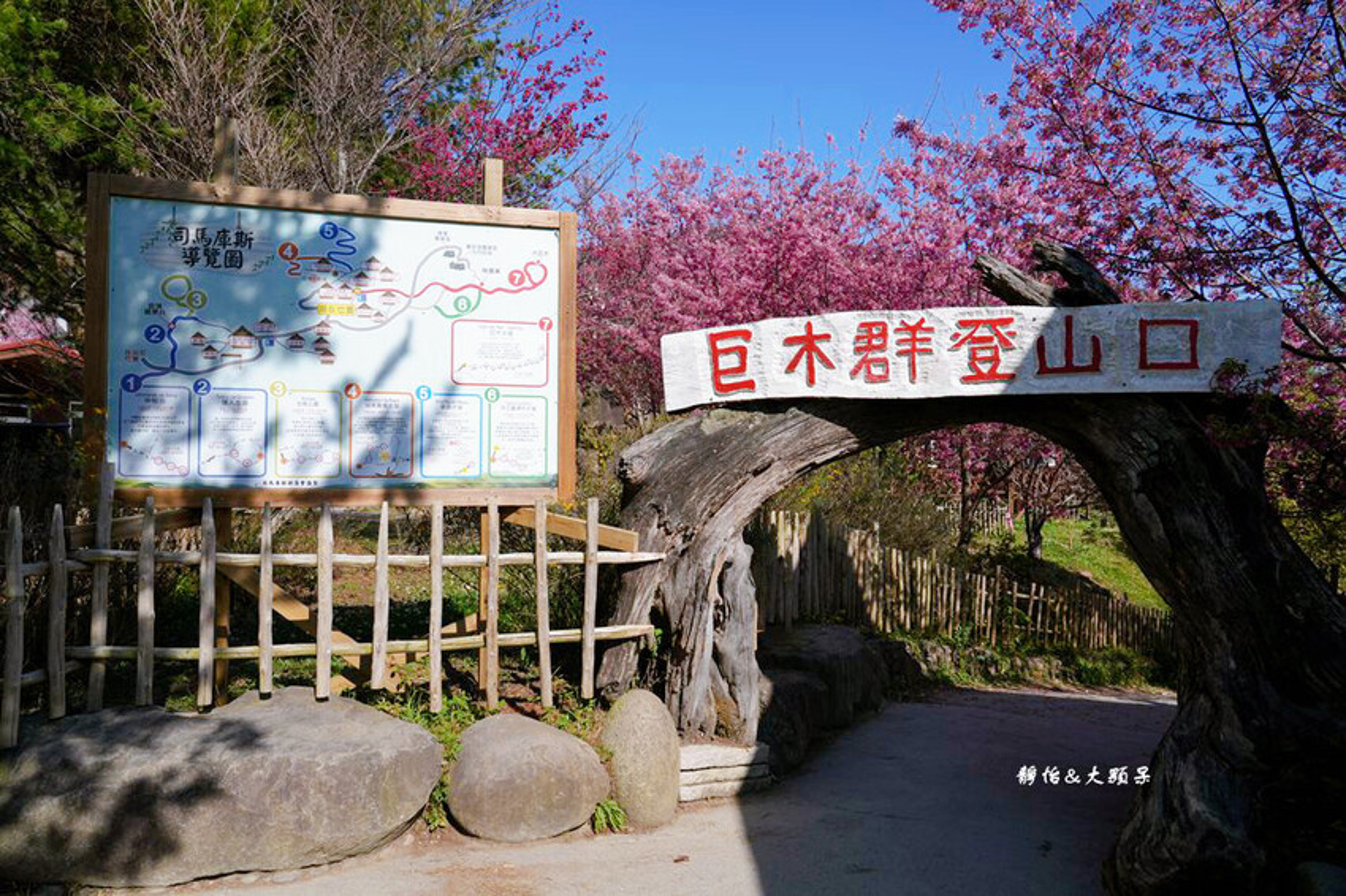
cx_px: 673
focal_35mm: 24
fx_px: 897
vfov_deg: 53.1
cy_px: 448
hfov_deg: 73.8
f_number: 8
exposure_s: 1/1000
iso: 320
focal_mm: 24
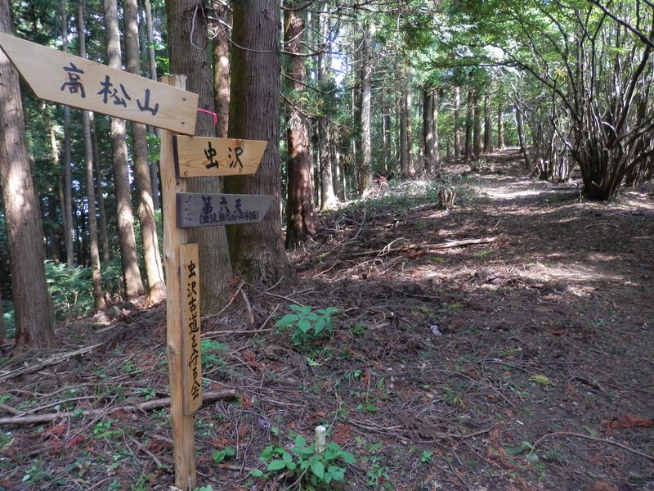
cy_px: 246
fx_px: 472
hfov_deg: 69.4
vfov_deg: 54.9
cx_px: 327
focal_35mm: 25
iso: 80
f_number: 3
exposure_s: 1/30
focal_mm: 4.5
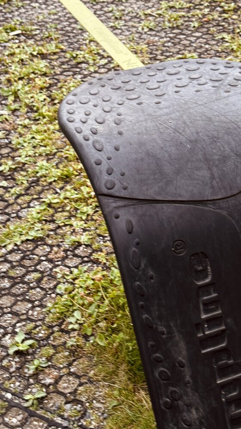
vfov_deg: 31.4
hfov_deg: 18.0
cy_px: 207
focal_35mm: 67
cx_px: 145
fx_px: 761
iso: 160
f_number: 1.78
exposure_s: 1/121
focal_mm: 6.76
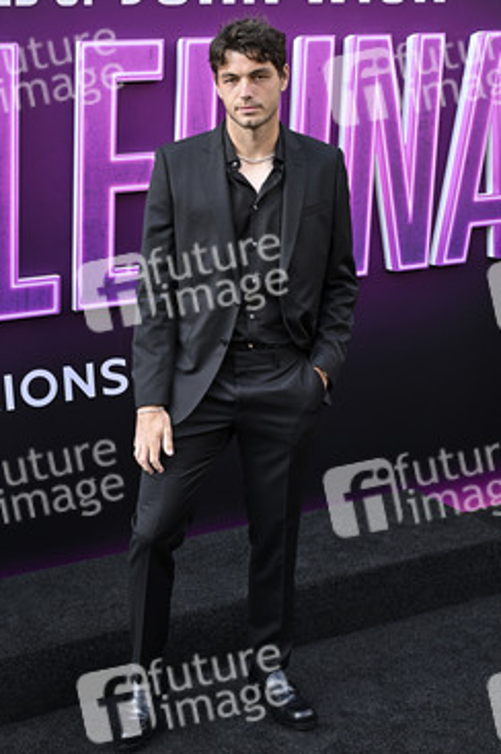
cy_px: 386
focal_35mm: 49
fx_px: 1025
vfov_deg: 40.4
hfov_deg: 27.5
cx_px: 242
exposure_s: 1/320
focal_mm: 45
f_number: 7.1
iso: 800
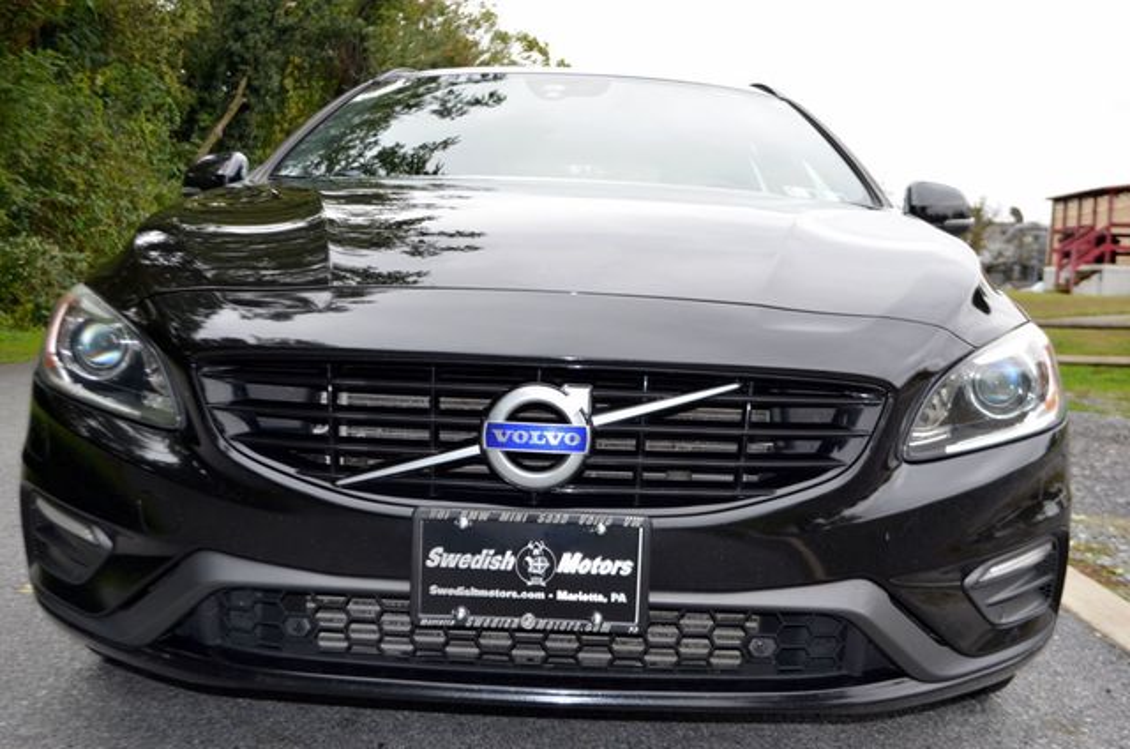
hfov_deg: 46.5
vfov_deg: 31.8
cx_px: 565
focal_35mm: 42
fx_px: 1316
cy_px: 374
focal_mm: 28
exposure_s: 1/200
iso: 160
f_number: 4.5
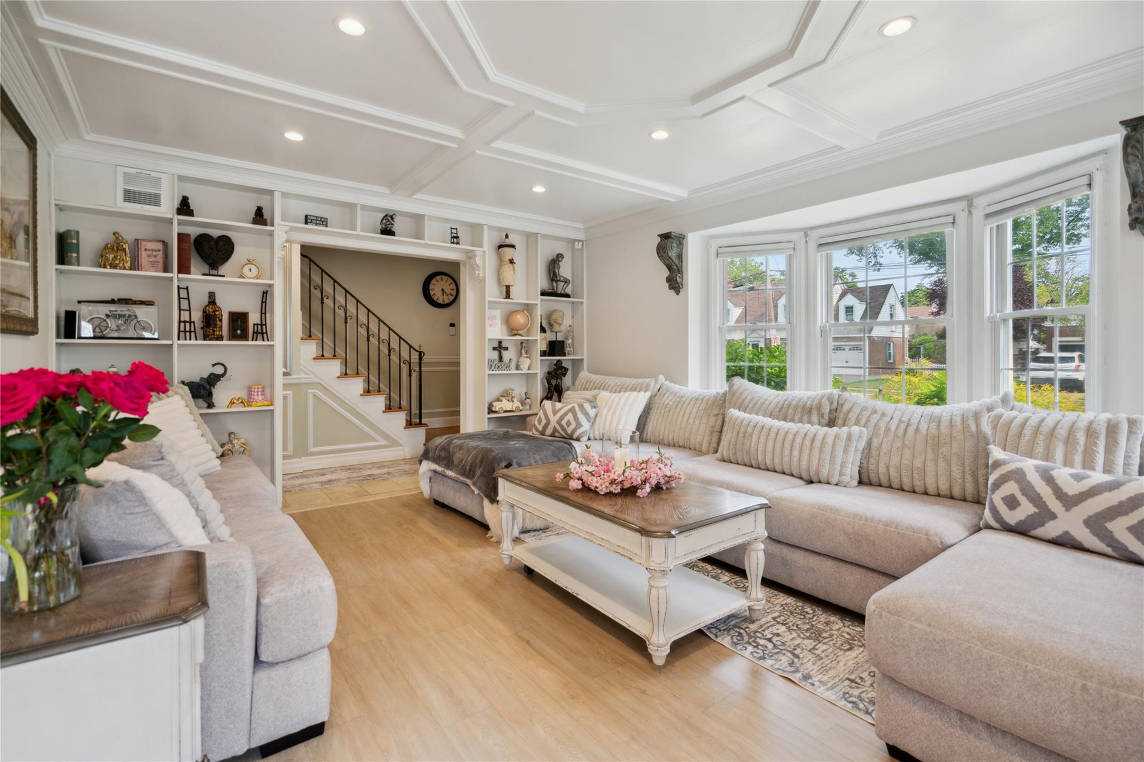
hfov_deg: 96.7
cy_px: 381
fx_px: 508
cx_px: 572
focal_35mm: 16
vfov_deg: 73.7
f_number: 5.6
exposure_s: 1/80
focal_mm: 16
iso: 200
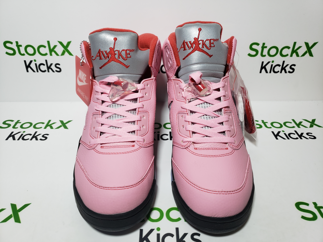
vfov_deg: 53.1
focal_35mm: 26
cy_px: 121
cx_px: 162
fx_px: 243
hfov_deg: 67.3
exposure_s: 1/453
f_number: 1.5
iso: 50
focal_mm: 4.3
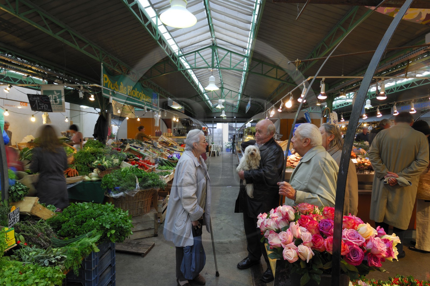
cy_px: 143
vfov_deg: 63.1
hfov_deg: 85.5
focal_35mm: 20
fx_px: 233
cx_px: 215
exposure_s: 1/2.5
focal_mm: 13
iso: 100
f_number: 9
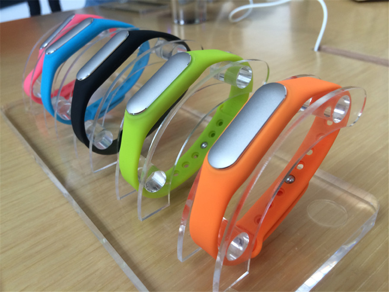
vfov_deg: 46.8
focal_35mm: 30
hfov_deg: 60.0
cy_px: 146
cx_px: 194
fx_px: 337
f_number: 2.2
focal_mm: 4.12
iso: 80
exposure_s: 1/30
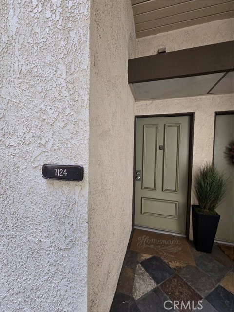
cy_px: 156
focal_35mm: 13
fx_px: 117
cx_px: 117
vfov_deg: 106.2
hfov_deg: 89.9
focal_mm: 2.2
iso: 100
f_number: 2.2
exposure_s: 1/100
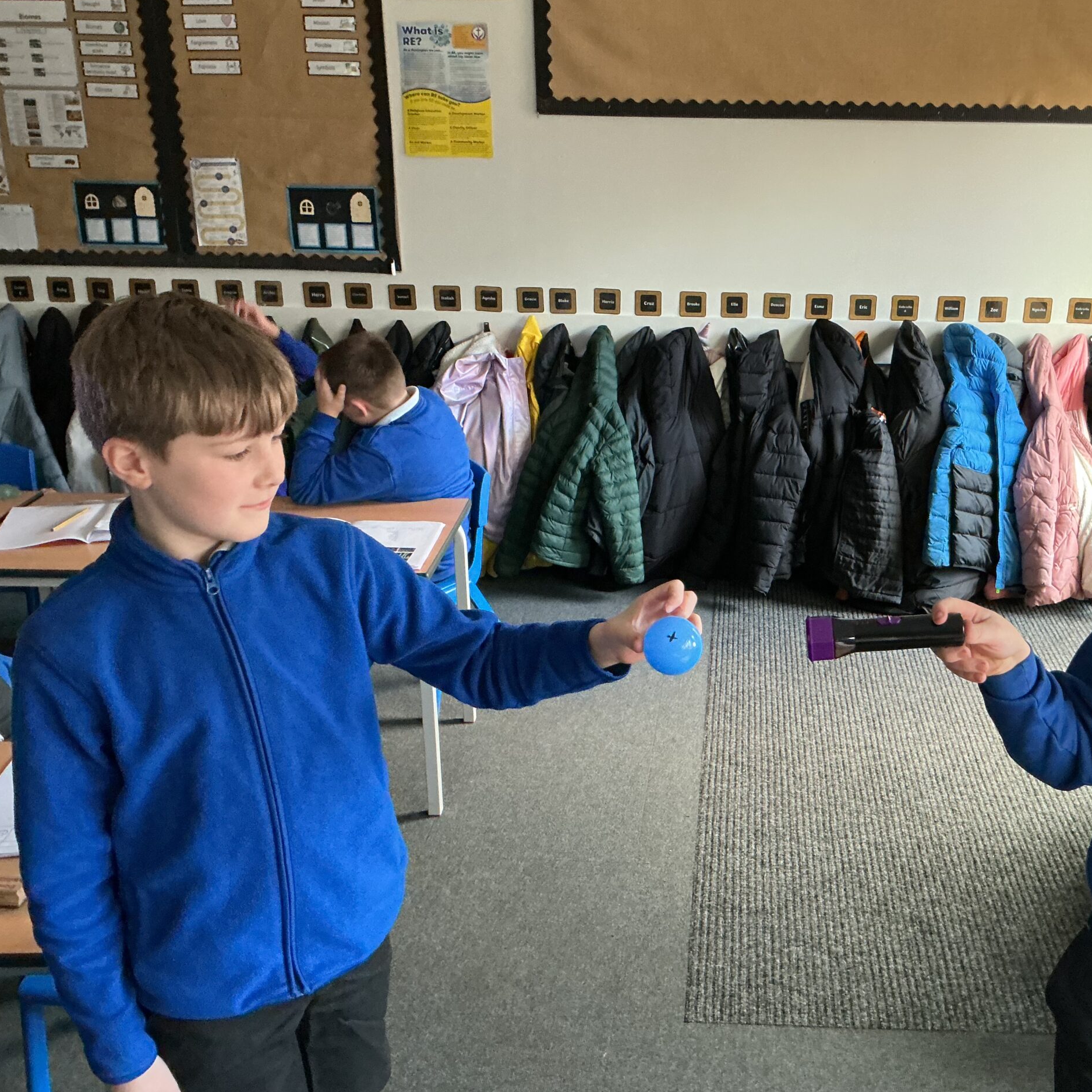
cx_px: 715
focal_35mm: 35
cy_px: 546
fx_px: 1249
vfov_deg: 47.2
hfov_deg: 46.6
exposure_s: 1/40
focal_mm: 3
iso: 320
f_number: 1.8
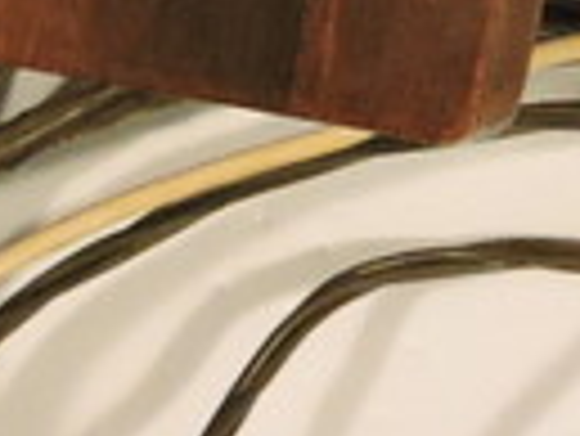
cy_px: -764
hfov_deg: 11.0
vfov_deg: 7.5
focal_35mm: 180
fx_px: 3019
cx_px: 236
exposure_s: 1/8
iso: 800
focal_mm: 5.4
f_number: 3.5
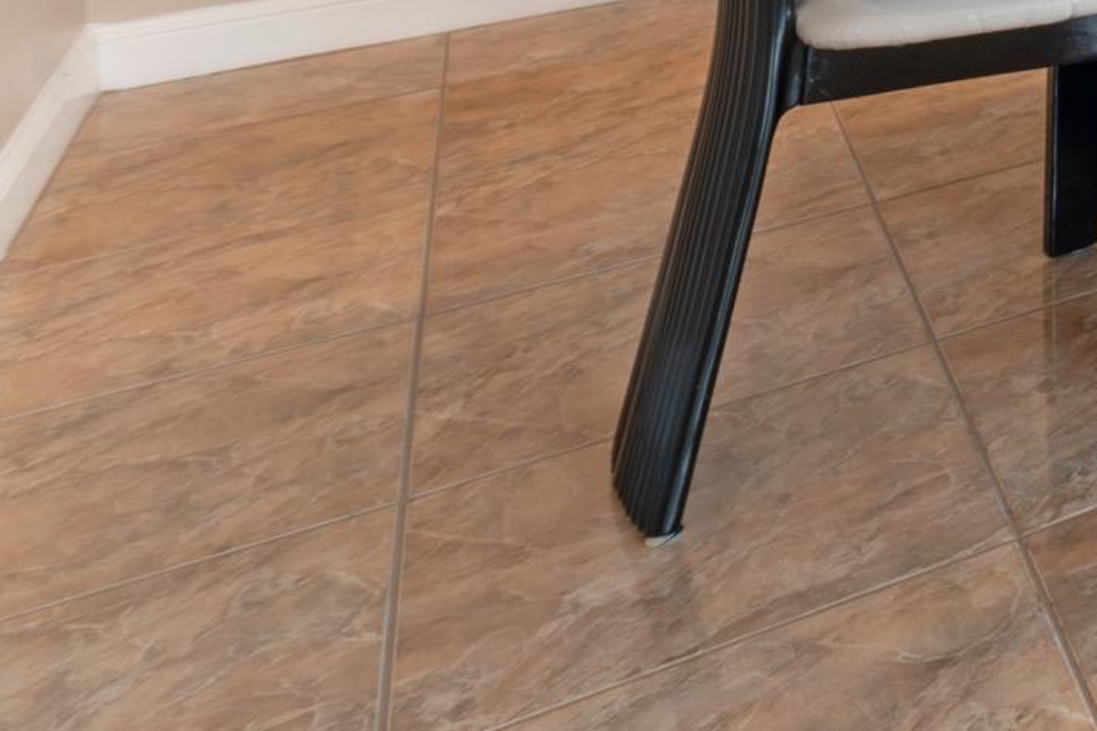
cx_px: 1991
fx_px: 1797
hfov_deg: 21.5
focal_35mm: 59
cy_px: -611
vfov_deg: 18.0
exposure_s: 1
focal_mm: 14
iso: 100
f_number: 8
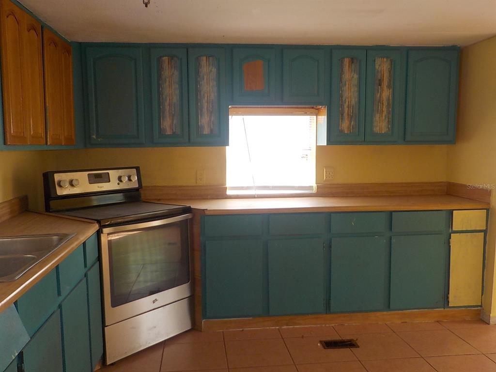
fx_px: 430
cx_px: 248
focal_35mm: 30
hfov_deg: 60.0
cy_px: 186
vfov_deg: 46.8
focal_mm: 4.1
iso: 125
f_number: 3.3
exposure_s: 1/60
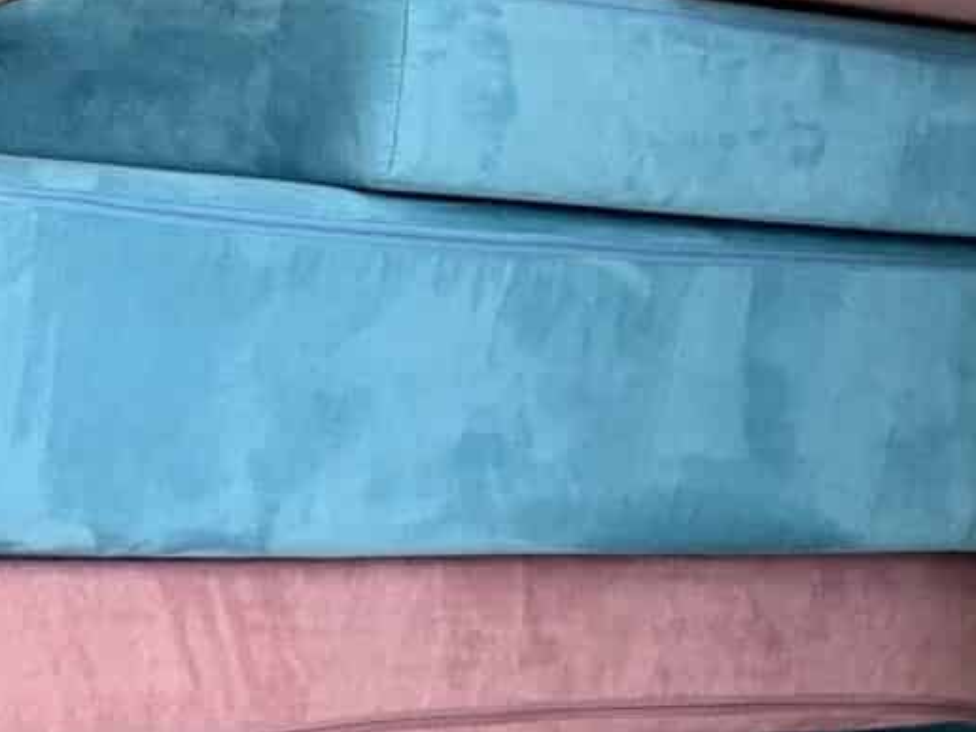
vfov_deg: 11.5
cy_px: 297
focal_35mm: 129
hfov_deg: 13.1
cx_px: -1006
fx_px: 3637
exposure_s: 1/121
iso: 50
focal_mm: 4.25
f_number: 1.8
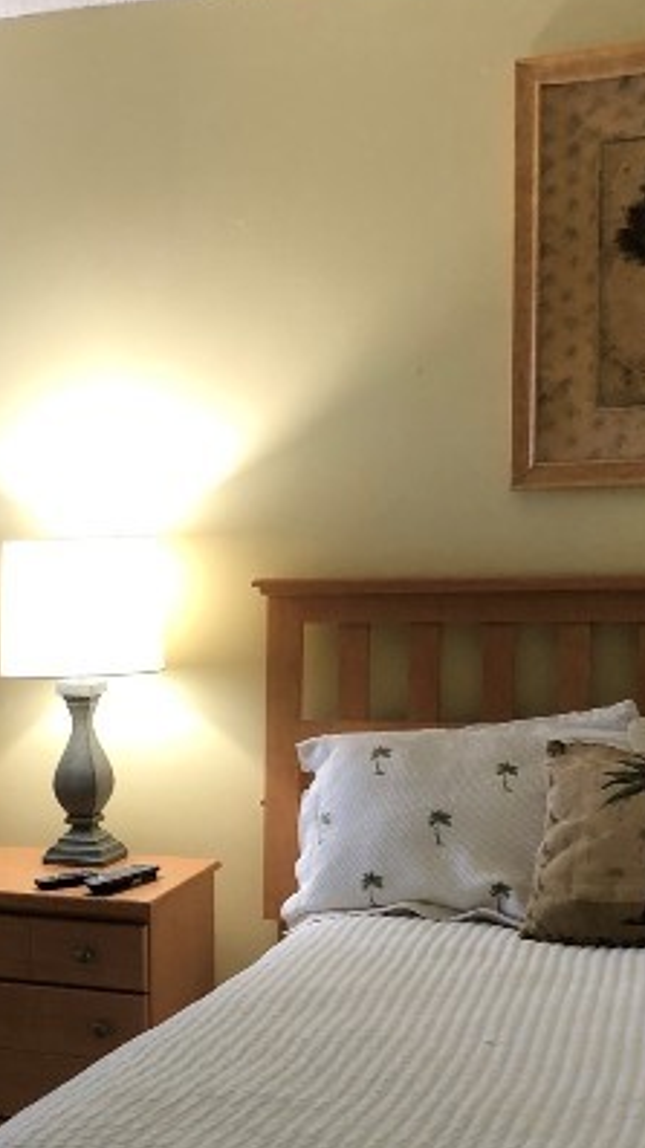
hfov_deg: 19.8
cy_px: 841
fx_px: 1796
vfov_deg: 34.8
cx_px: 17
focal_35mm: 59
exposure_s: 1/15
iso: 50
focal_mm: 4
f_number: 1.8
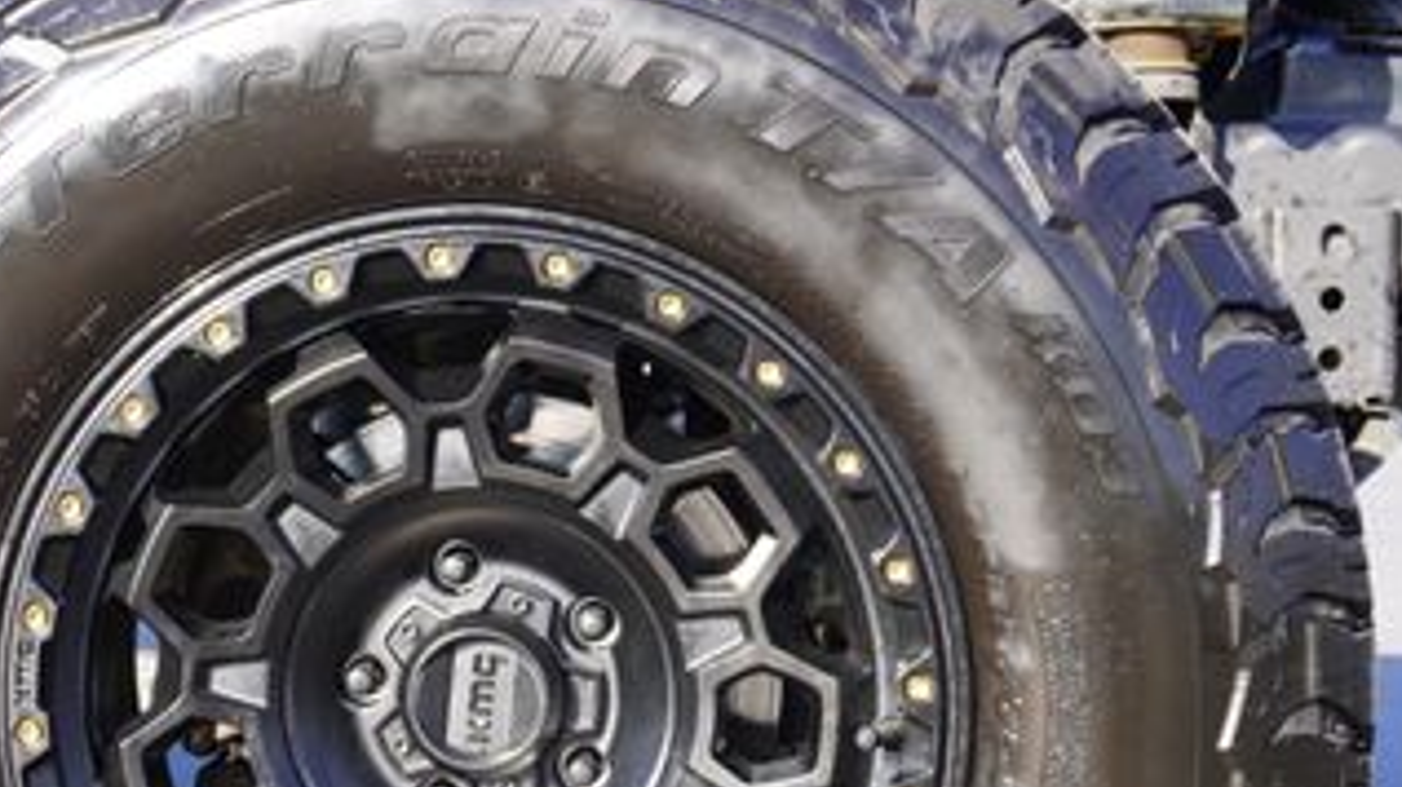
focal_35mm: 73
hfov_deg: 28.8
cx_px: 509
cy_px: 672
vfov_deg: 16.3
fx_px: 2715
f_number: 5.6
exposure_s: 1/80
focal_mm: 23
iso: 100
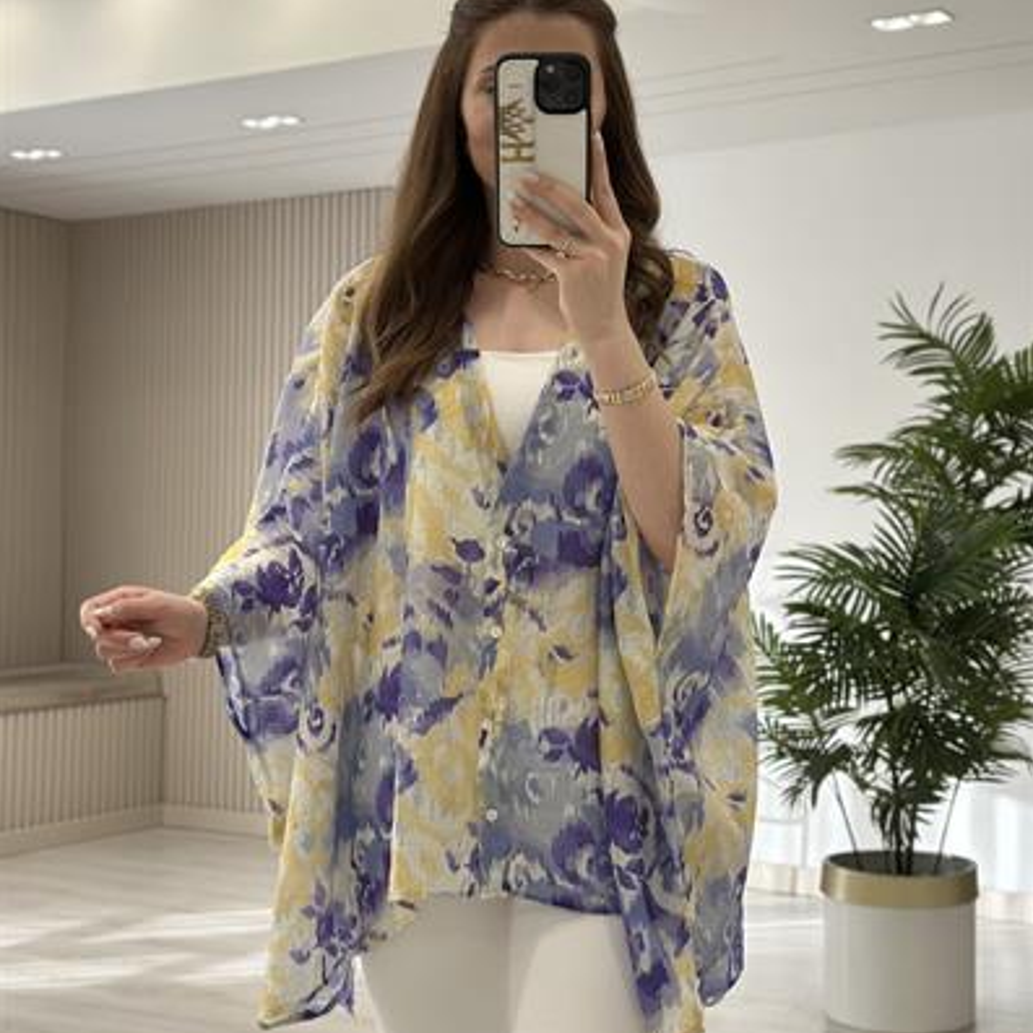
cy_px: 516
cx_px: 518
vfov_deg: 30.0
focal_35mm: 57
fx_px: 1924
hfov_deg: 30.0
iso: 80
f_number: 1.78
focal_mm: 6.86
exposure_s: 1/401
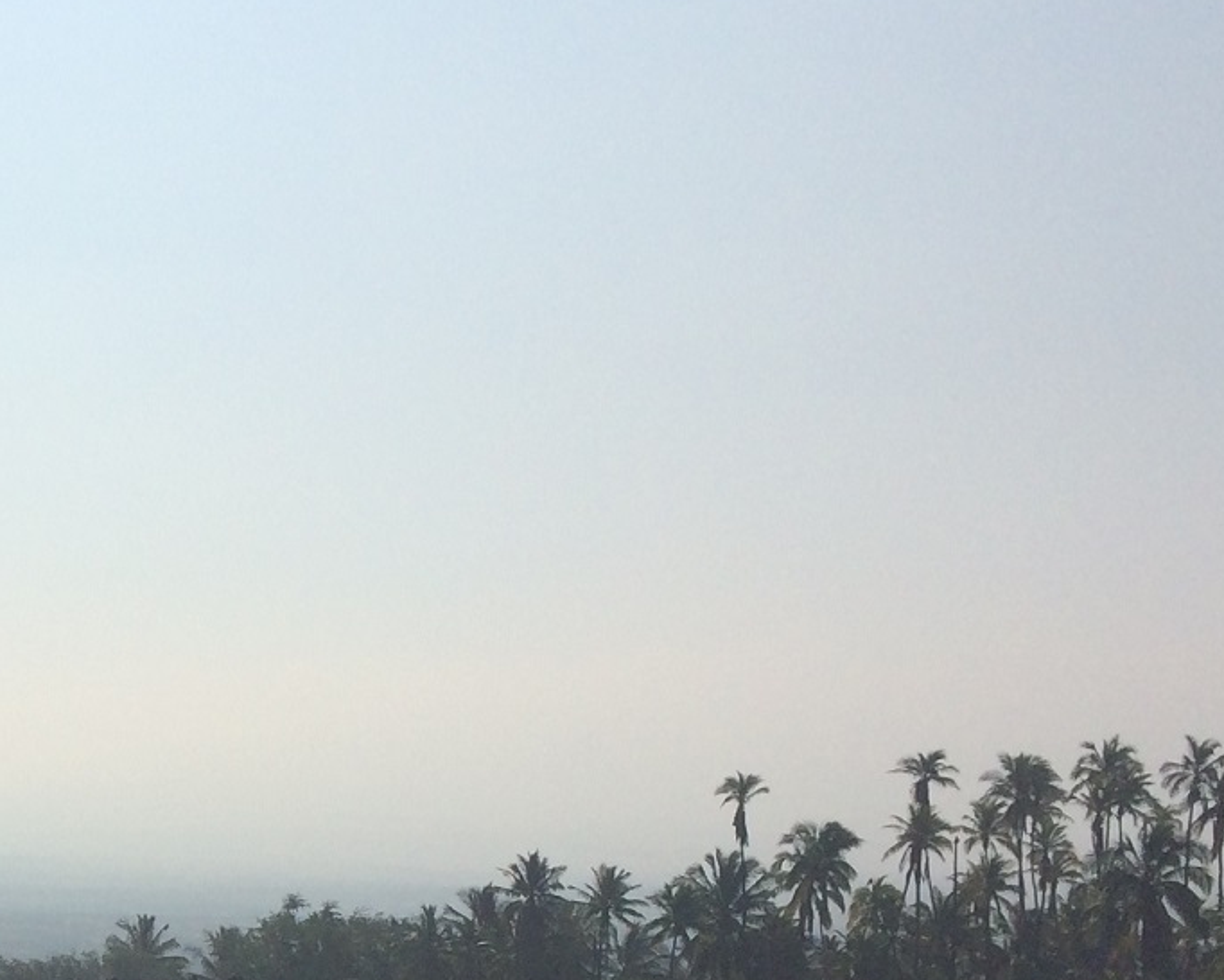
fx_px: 3008
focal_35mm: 83
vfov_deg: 17.7
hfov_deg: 21.2
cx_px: -303
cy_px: 1140
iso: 40
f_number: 2.2
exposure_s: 1/10309
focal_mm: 4.15
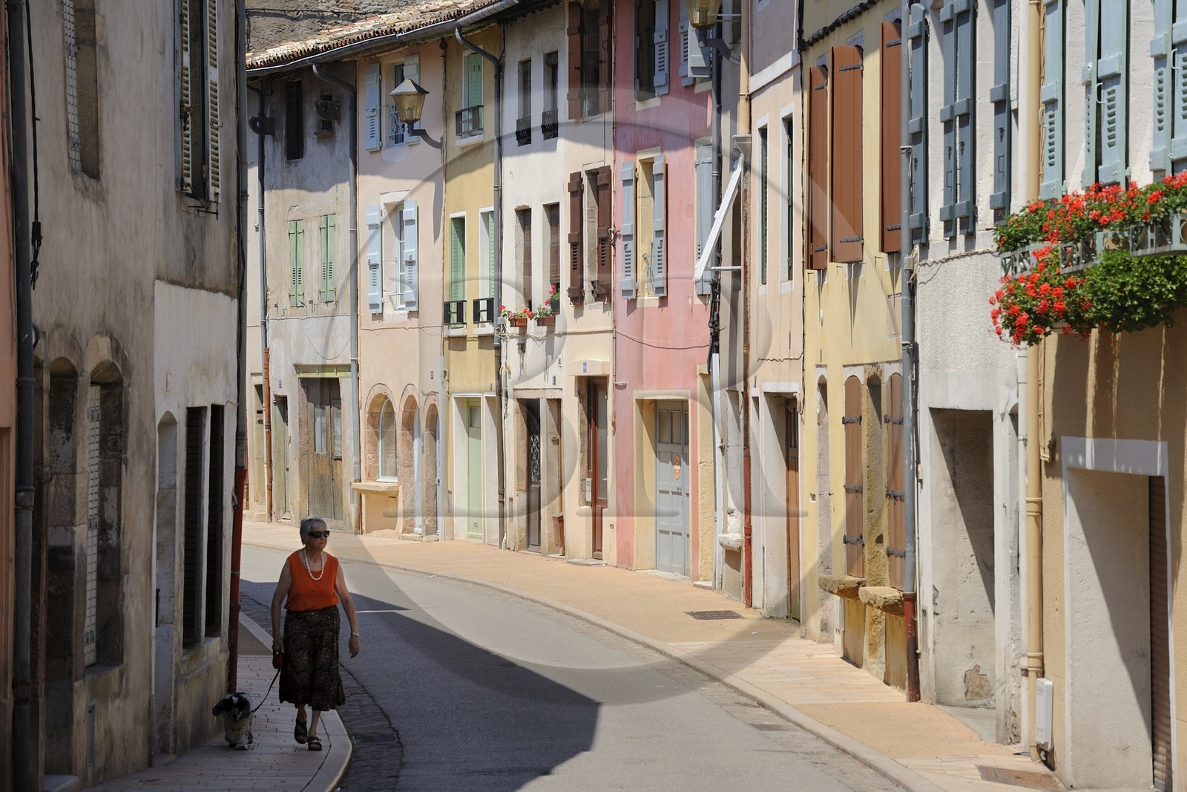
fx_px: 4286
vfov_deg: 10.6
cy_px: 396
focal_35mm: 130
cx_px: 594
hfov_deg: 15.8
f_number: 10
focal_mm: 130
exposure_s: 1/320
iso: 200
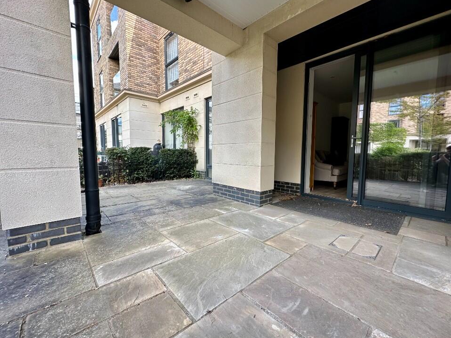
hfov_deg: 98.0
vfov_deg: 81.7
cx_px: 241
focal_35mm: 15
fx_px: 195
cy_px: 170
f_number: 2.2
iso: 40
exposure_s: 1/140
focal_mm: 2.22
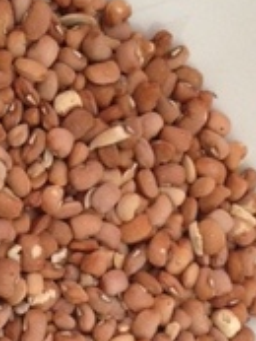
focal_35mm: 81
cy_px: 272
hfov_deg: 18.1
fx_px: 798
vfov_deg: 23.8
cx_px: 49
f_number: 2.4
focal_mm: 4.28
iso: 500
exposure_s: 1/15
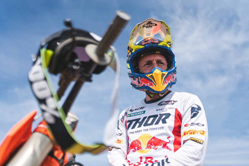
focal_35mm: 35
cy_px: 83
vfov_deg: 37.9
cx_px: 124
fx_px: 242
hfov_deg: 54.4
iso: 100
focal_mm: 35
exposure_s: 1/6400
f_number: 1.8
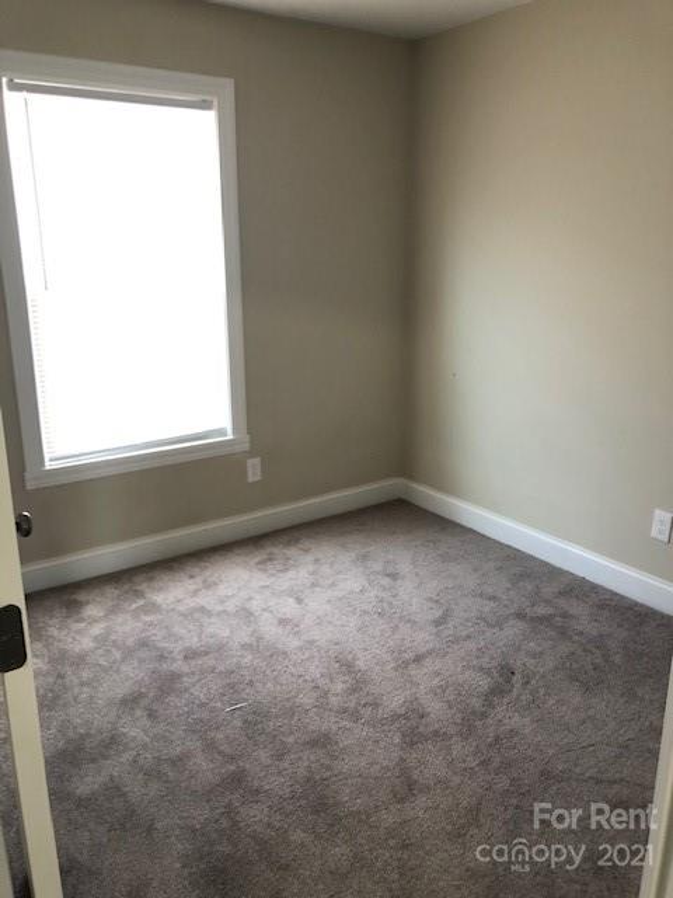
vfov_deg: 63.4
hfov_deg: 49.7
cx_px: 336
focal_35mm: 28
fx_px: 726
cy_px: 449
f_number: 1.8
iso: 50
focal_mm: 3.99
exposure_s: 1/15
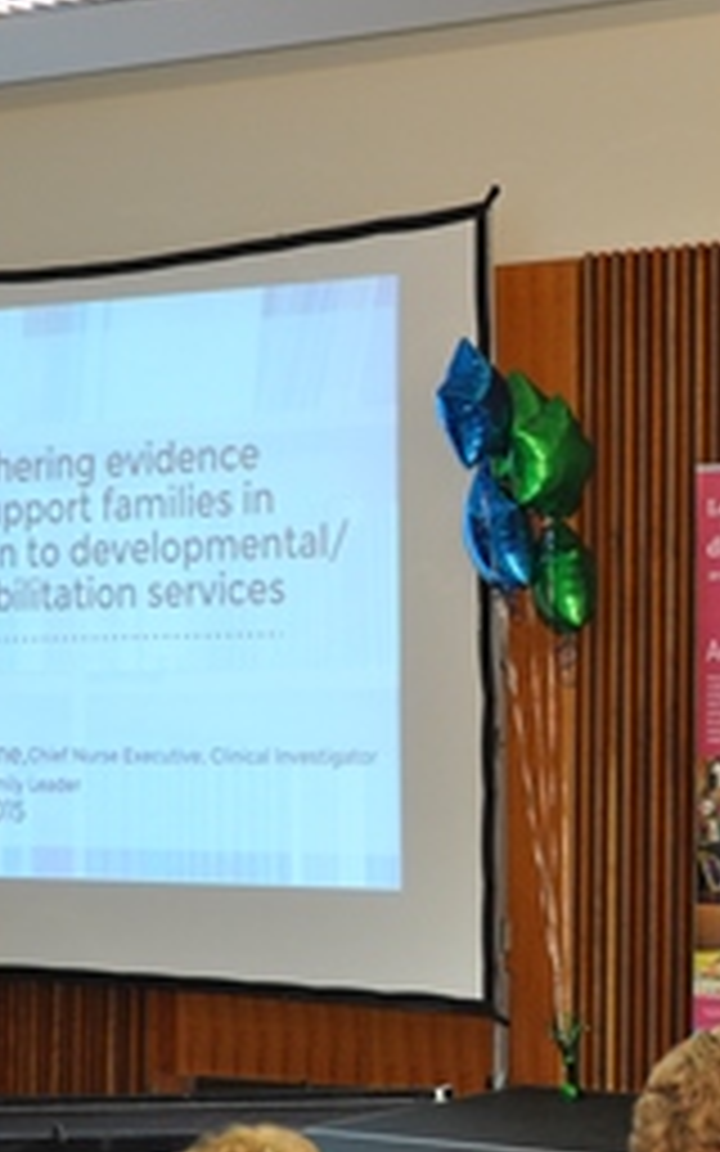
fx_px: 2700
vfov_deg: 24.1
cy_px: 648
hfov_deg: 14.9
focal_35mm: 86
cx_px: 731
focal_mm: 28
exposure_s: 1/60
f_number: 5
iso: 1250
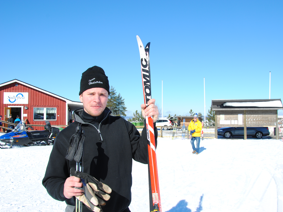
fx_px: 245
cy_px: 103
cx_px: 153
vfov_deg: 46.8
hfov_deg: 59.9
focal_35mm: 30
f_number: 8
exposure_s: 1/250
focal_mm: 18
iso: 100
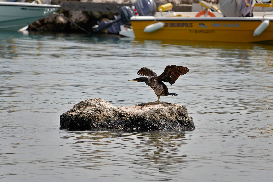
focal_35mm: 390
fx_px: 2957
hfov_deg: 5.3
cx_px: 136
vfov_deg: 3.5
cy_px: 91
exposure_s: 1/800
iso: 100
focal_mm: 143.15
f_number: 4
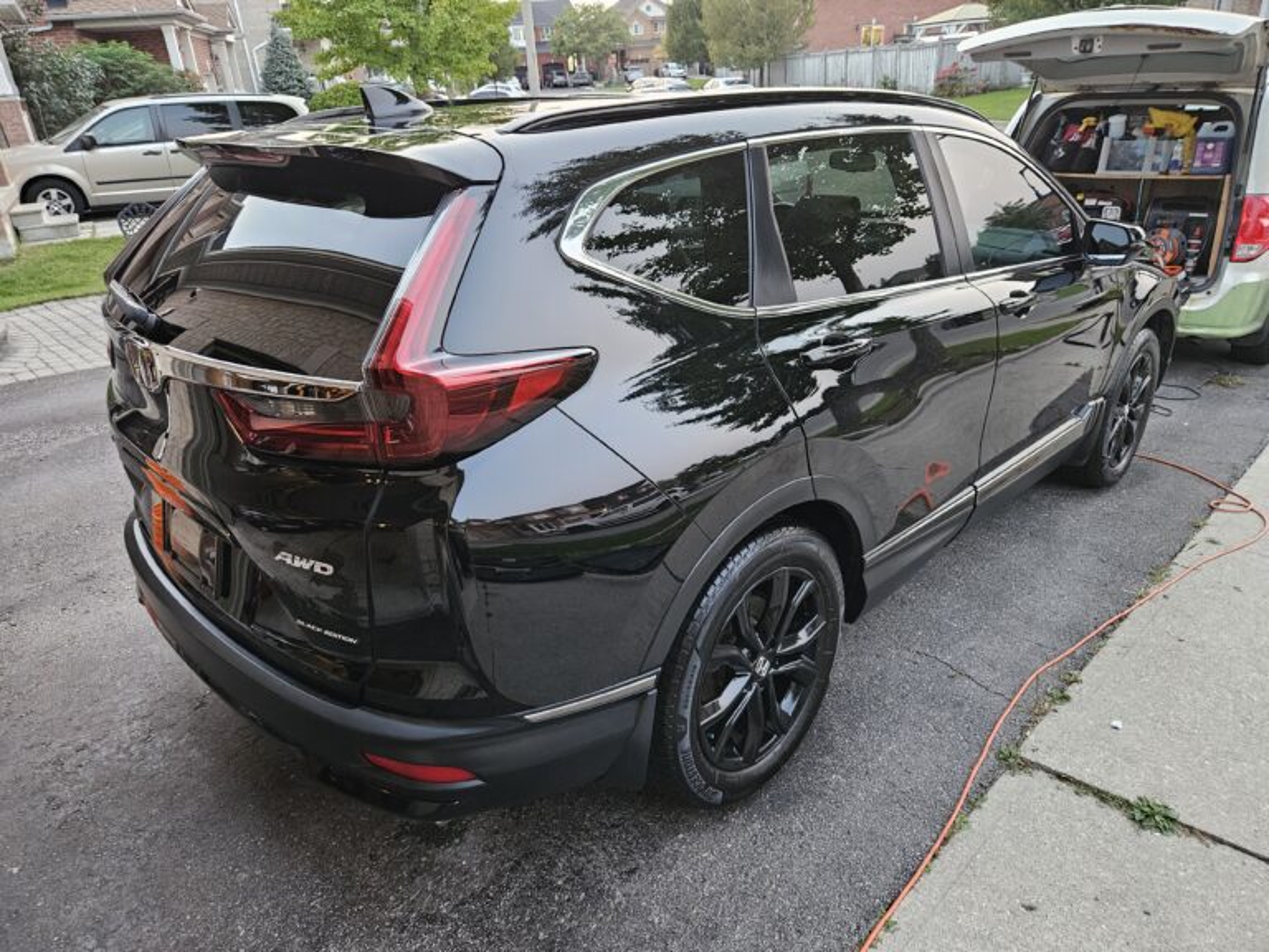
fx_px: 843
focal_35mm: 23
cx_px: 634
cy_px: 476
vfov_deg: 58.9
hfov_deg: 73.9
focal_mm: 5.4
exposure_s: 1/30
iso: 640
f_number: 1.8
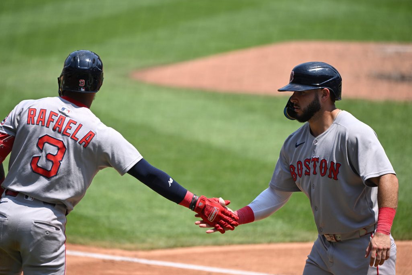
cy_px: 138
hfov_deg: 6.6
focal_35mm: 311
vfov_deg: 4.4
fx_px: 3559
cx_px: 206
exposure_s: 1/2000
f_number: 4
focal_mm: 310
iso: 320
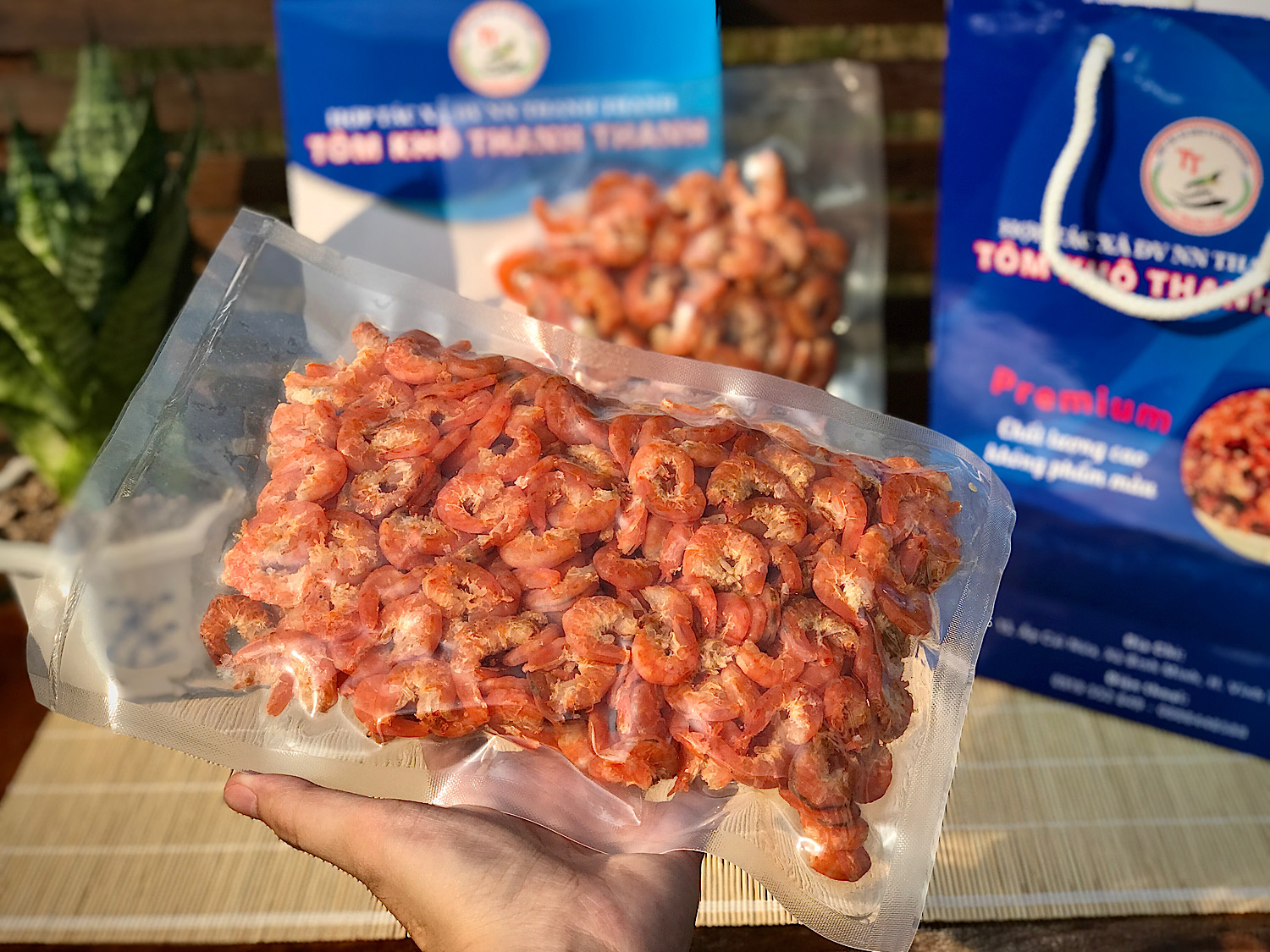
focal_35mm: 57
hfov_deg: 33.8
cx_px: 635
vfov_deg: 25.7
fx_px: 2091
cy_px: 476
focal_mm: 6.6
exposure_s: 1/977
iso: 20
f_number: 2.8
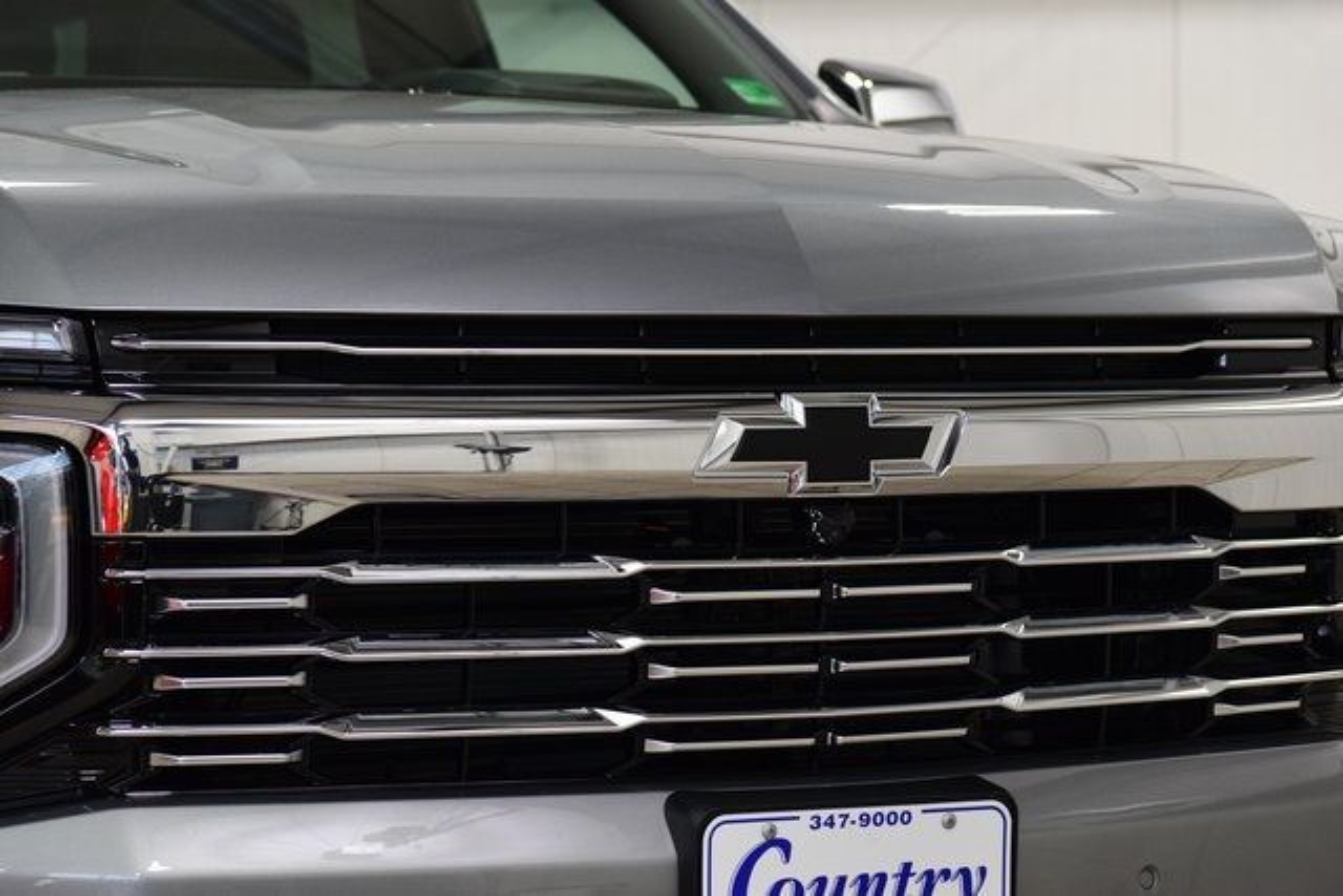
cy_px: 448
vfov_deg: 13.0
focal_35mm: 105
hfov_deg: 19.5
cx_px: 672
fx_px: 3918
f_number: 4.5
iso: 1600
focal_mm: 70
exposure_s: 1/125
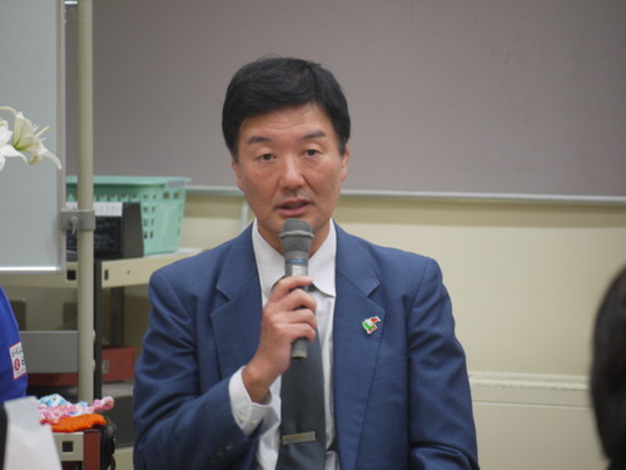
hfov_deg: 5.7
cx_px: 313
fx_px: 6329
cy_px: 235
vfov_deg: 4.2
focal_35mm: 350
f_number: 5.4
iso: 400
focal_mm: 175
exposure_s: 1/13
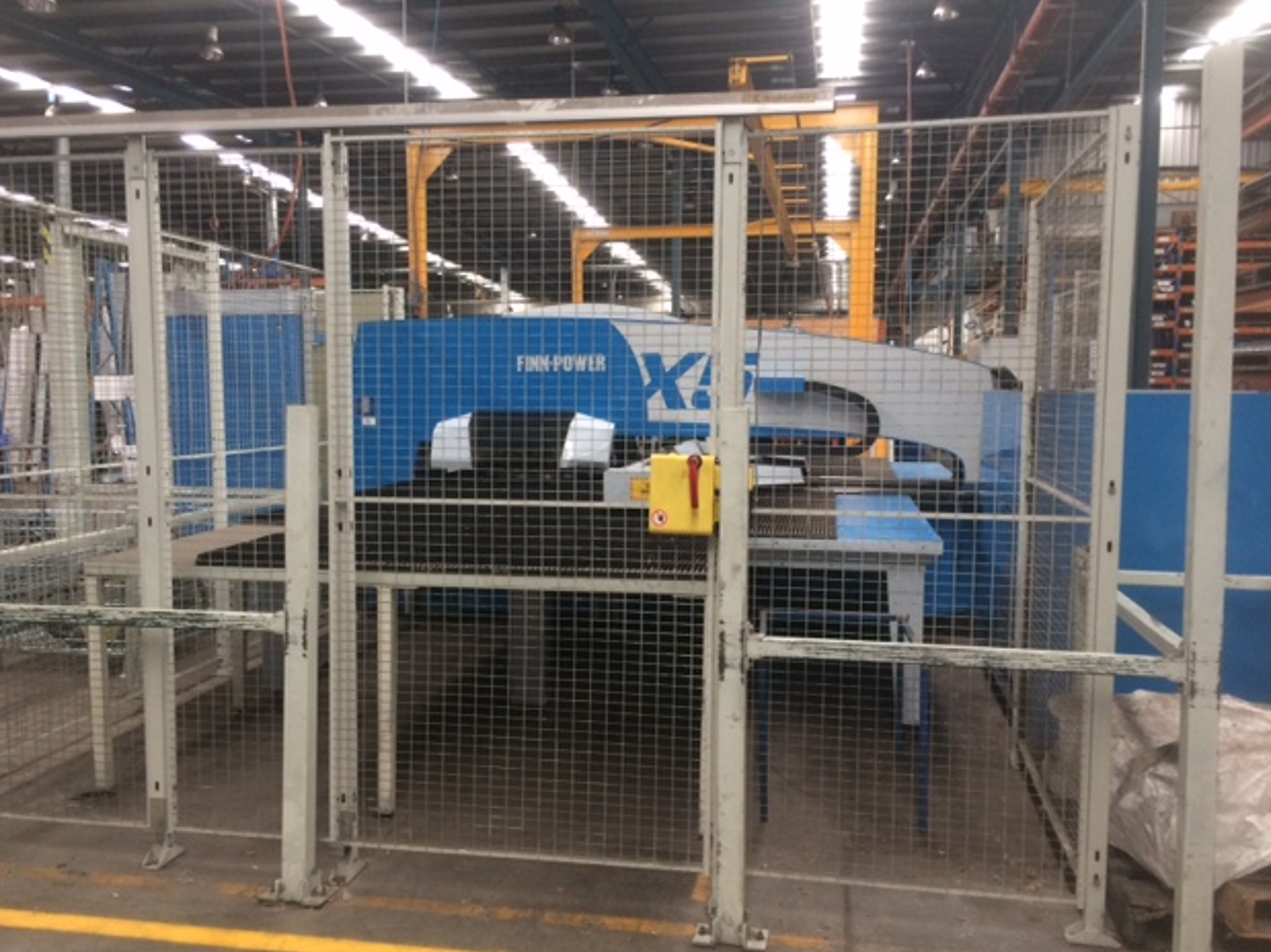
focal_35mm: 30
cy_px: 490
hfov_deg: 60.0
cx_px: 626
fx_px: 1101
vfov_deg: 46.8
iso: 200
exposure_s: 1/33
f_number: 2.2
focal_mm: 4.15
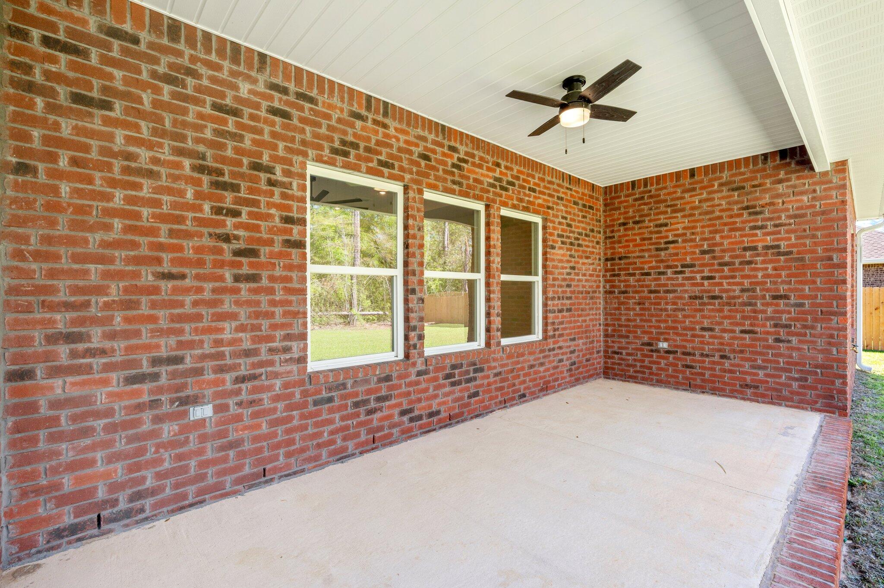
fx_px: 380
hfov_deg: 98.6
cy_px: 294
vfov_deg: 75.4
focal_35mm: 16
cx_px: 442
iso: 160
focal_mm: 15.5
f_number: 9
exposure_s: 1/40
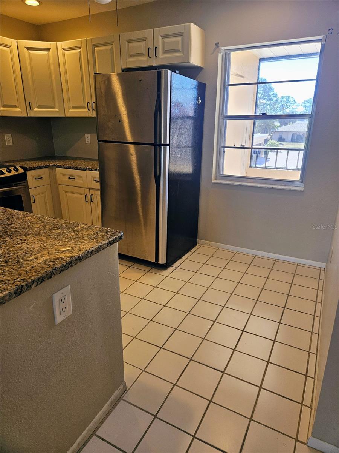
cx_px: 170
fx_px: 300
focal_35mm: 23
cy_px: 226
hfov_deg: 58.9
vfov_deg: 73.9
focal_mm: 5.4
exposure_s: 1/120
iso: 64
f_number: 1.8
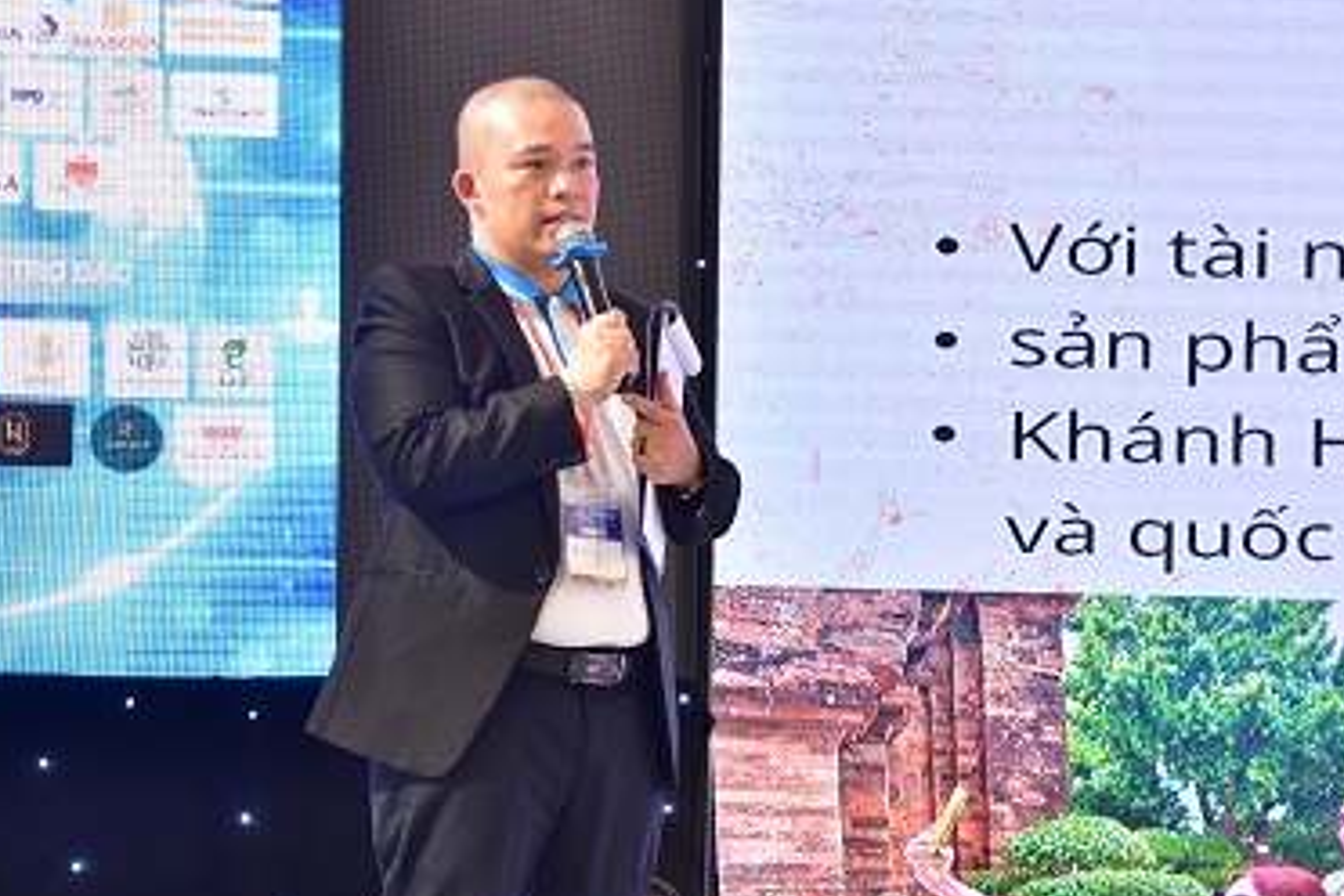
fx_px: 4517
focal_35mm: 121
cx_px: 748
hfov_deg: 16.9
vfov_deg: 11.3
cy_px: 574
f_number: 8
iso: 1600
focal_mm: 75
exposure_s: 1/125
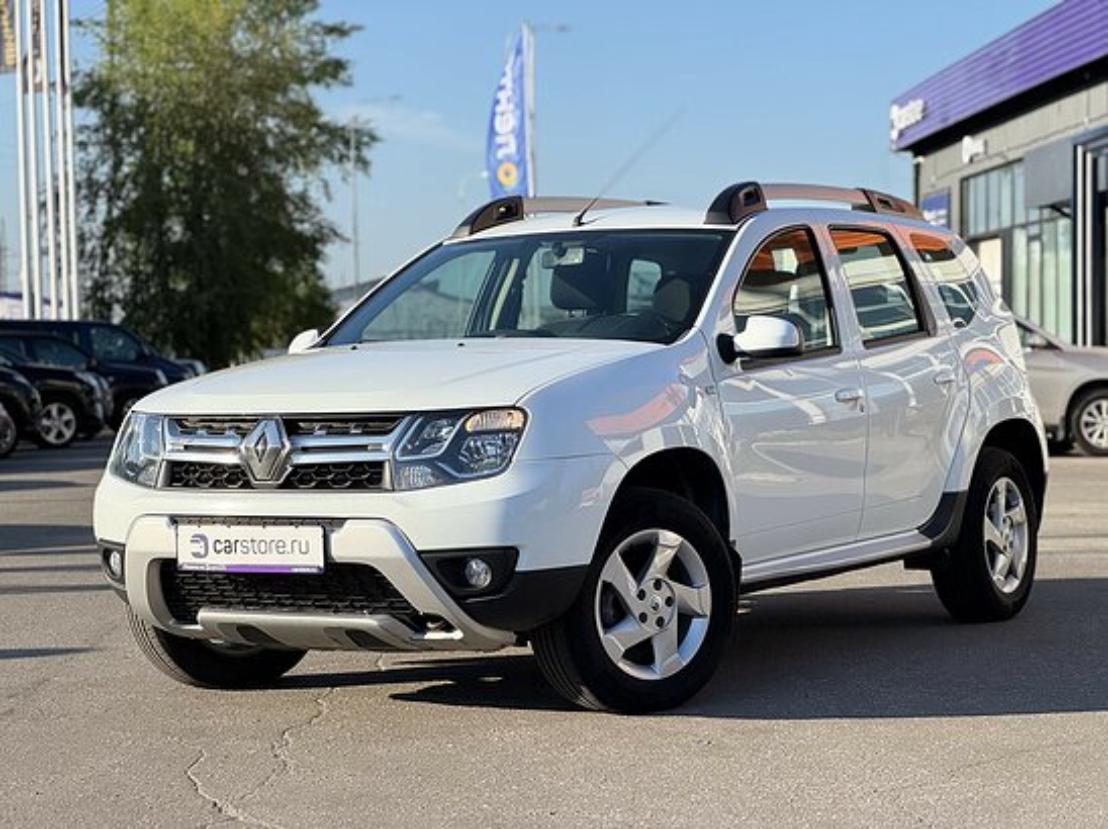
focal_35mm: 77
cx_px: 554
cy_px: 414
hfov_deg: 25.4
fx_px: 2462
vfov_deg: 19.1
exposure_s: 1/704
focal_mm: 9
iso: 25
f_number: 2.8
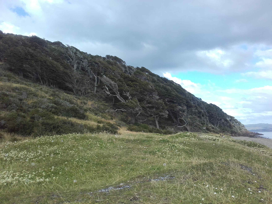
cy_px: 102
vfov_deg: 45.4
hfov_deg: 58.4
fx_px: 244
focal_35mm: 31
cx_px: 136
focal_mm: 3.31
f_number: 2.2
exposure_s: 1/585
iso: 50
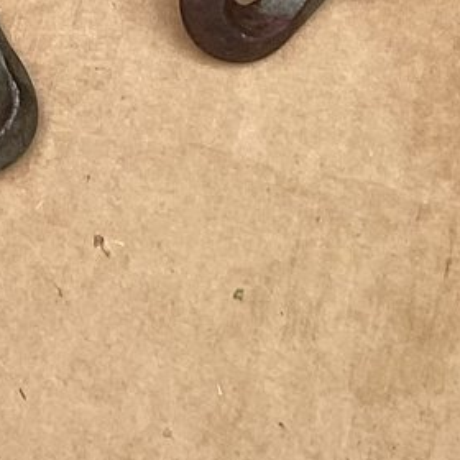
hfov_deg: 10.8
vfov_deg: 11.0
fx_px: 2225
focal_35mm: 148
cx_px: -449
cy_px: -384
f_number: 2.4
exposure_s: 1/491
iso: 25
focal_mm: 3.3
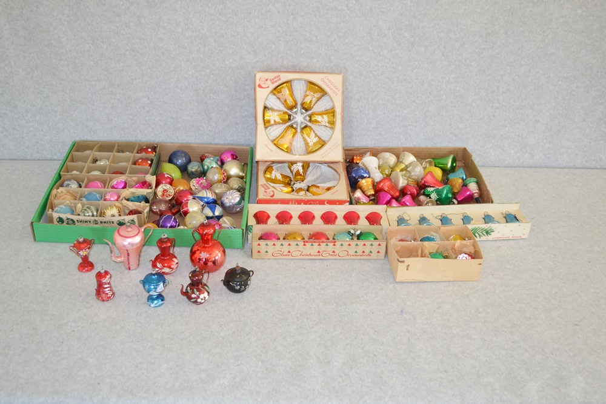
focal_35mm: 42
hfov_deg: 46.4
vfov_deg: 31.9
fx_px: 707
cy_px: 202
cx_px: 303
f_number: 4.5
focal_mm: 28
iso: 1800
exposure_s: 1/60
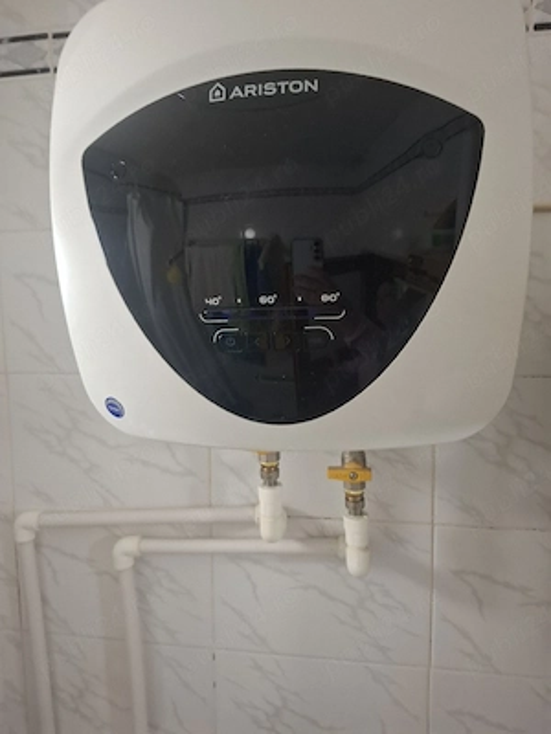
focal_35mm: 23
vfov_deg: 73.9
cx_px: 276
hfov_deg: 58.9
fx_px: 488
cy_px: 367
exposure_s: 1/25
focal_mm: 5.54
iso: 400
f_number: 1.8
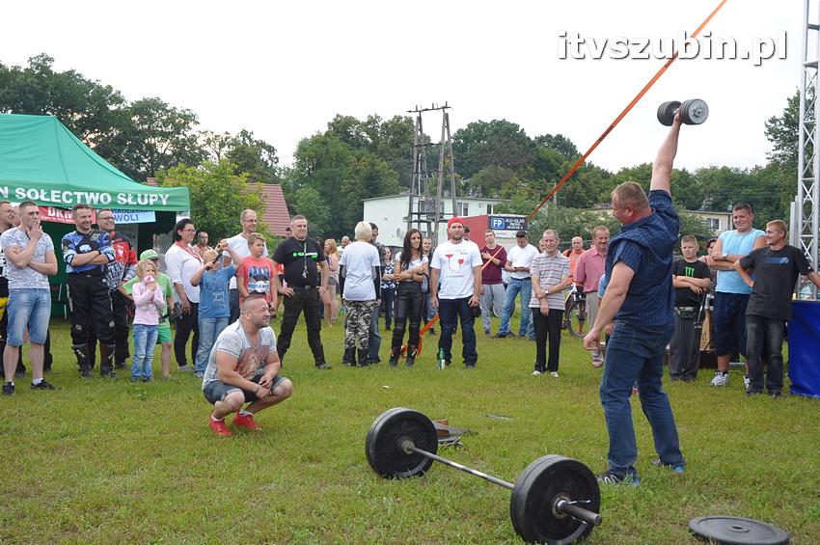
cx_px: 410
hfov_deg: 45.0
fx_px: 990
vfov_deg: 30.8
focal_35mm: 44
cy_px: 272
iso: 400
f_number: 6.3
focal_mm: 29
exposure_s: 1/160
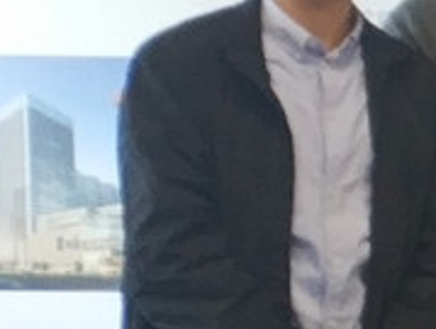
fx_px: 2701
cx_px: 1388
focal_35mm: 214
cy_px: 139
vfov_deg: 7.0
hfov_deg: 7.8
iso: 276
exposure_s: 1/25
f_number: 2
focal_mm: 4.5
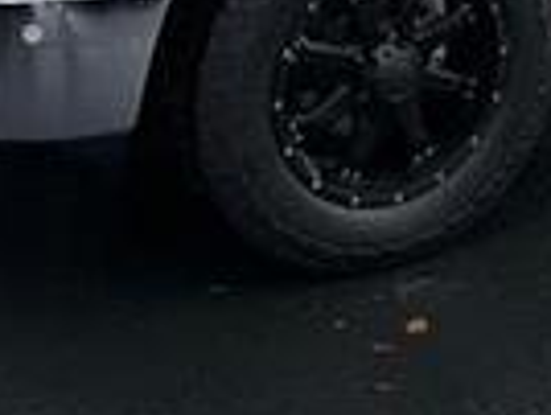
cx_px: 621
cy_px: -304
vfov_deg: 14.7
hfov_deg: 20.6
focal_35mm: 90
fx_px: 1435
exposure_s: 1/1437
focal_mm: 6.76
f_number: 1.78
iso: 80
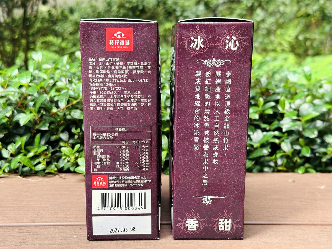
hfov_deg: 39.7
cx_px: 166
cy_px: 124
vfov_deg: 30.3
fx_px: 460
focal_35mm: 48
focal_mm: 6.86
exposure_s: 1/60
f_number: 1.78
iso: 125
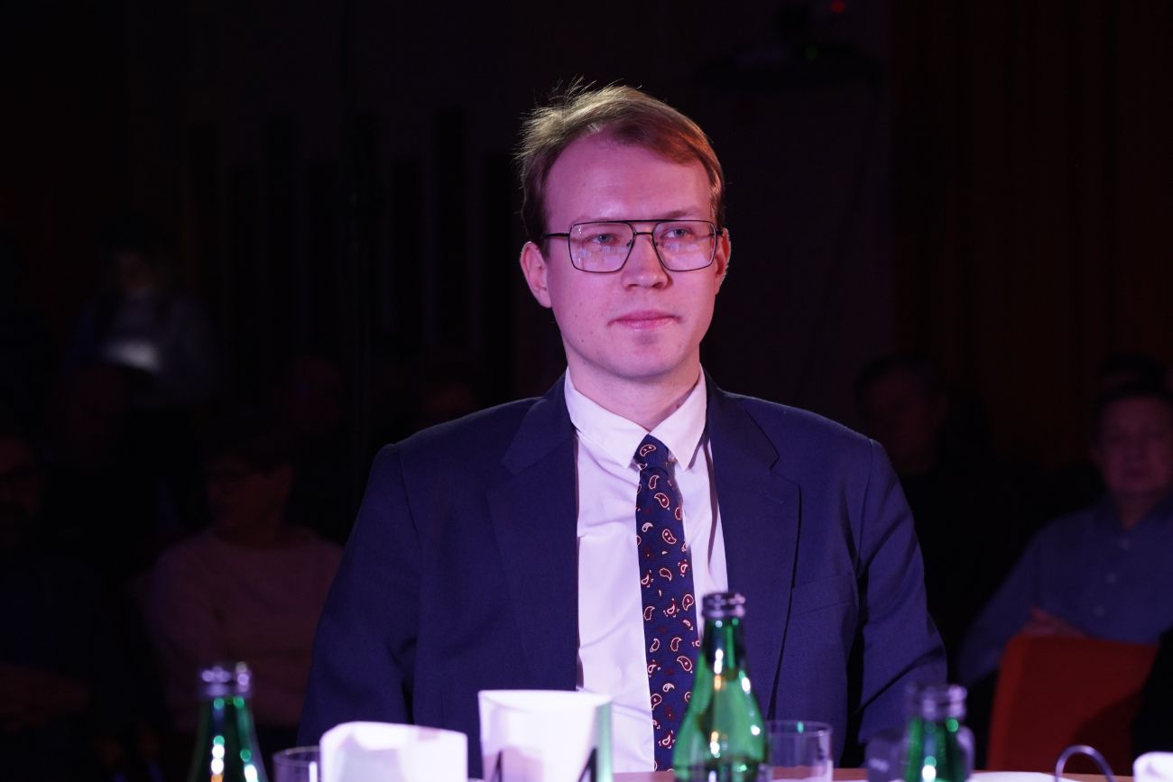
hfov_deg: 19.5
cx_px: 586
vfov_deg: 13.0
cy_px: 391
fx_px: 3421
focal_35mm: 105
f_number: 6.3
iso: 4000
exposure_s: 1/160
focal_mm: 105
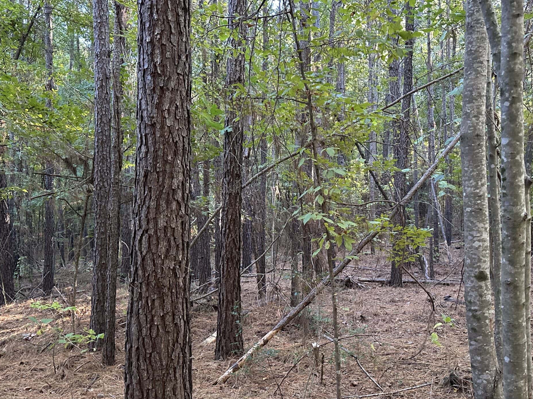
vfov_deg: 42.9
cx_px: 266
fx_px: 508
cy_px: 219
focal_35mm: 33
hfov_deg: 55.4
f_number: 1.78
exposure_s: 1/60
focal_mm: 6.86
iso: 400
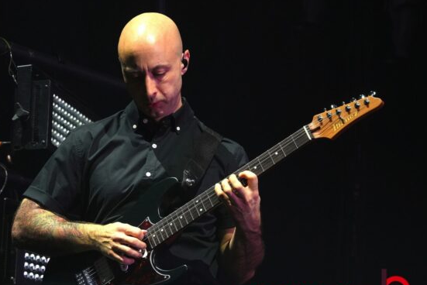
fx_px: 1934
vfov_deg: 8.4
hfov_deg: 12.6
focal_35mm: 163
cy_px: 157
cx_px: 138
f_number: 5
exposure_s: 1/160
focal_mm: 78
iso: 1000
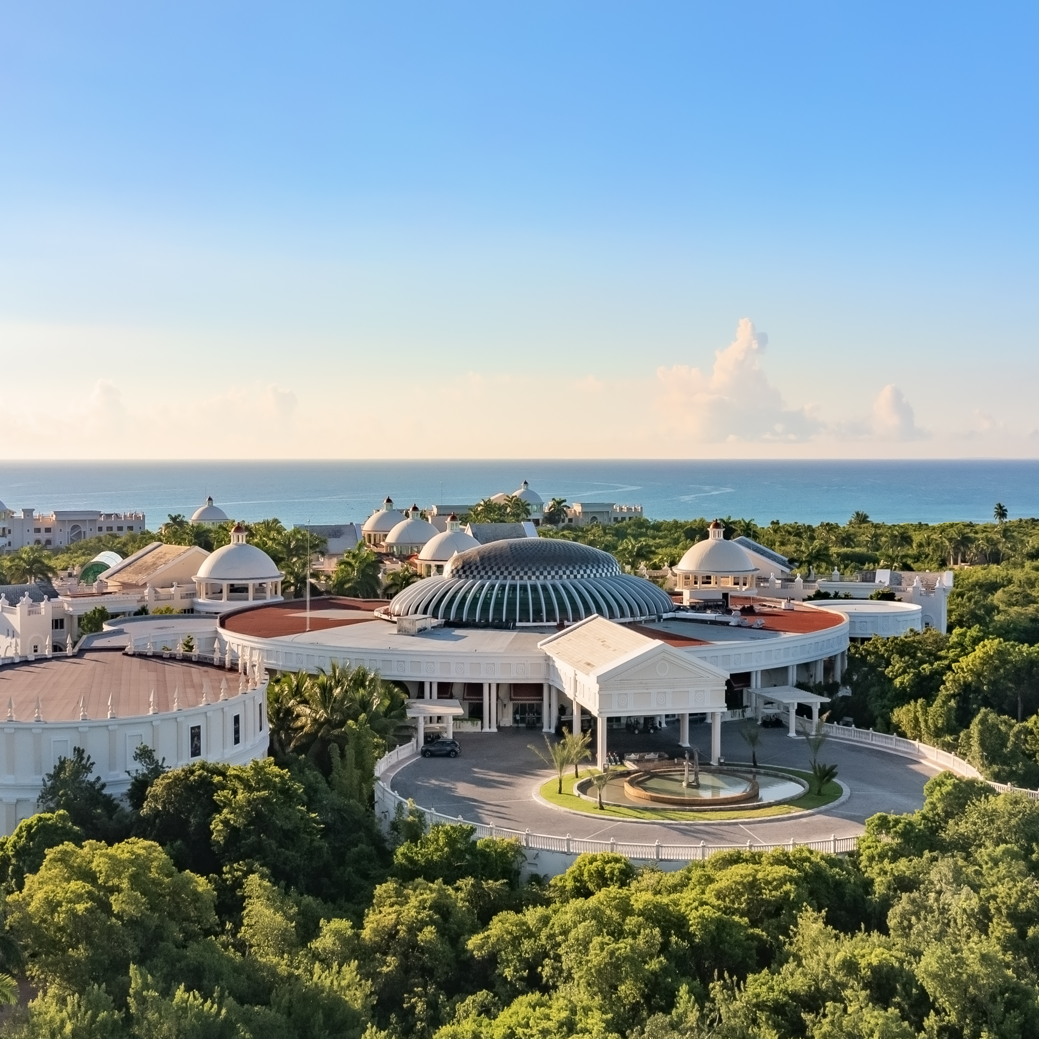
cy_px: 461
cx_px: 527
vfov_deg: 41.8
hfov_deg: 41.9
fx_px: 1358
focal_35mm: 40
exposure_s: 1/120
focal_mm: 10.26
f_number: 6.3
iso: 100
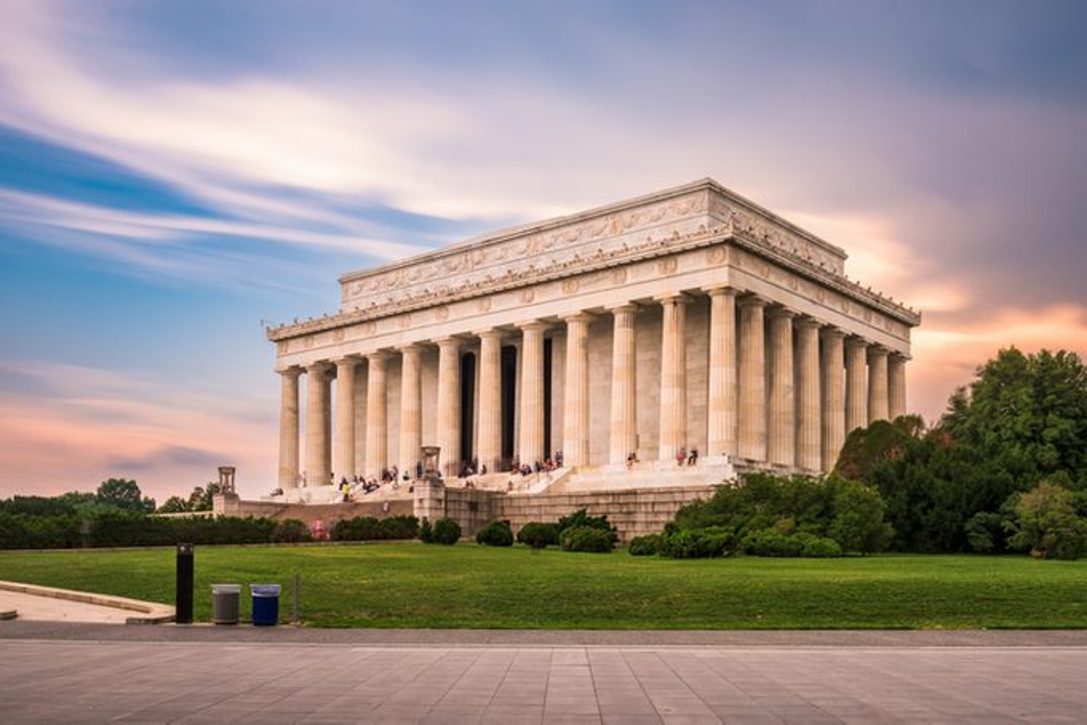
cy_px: 362
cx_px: 544
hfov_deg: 54.4
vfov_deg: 37.9
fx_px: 1057
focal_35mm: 35
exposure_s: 59
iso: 80
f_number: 8
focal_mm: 35
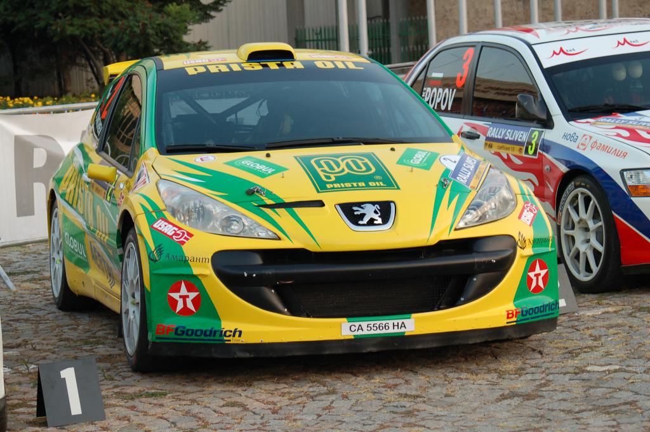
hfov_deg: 17.1
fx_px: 2165
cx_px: 325
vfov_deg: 11.4
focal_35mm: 120
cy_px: 216
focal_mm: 80
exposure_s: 1/40
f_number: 7.1
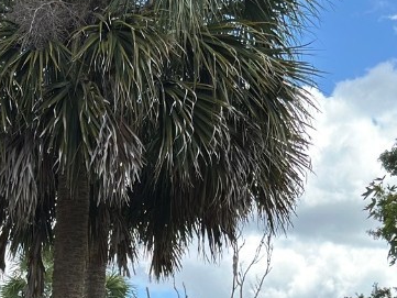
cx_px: -87
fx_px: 1560
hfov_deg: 14.0
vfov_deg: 10.6
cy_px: 399
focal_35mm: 136
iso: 80
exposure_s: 1/1848
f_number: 1.78
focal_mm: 6.86
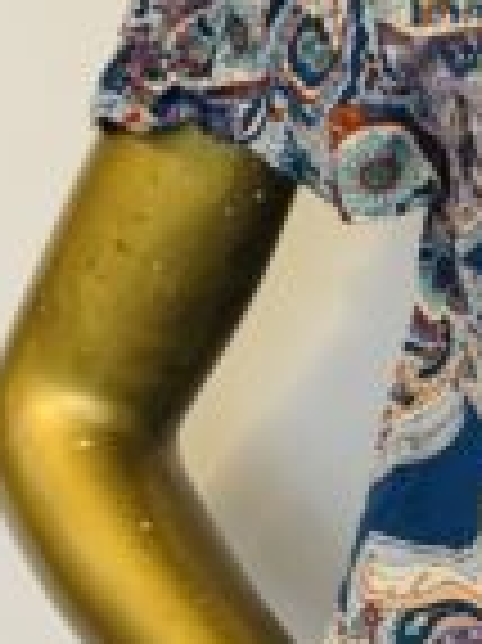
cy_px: 408
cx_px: 811
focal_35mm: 121
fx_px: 2250
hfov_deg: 11.5
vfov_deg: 16.3
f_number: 1.8
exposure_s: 1/50
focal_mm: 4.25
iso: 320
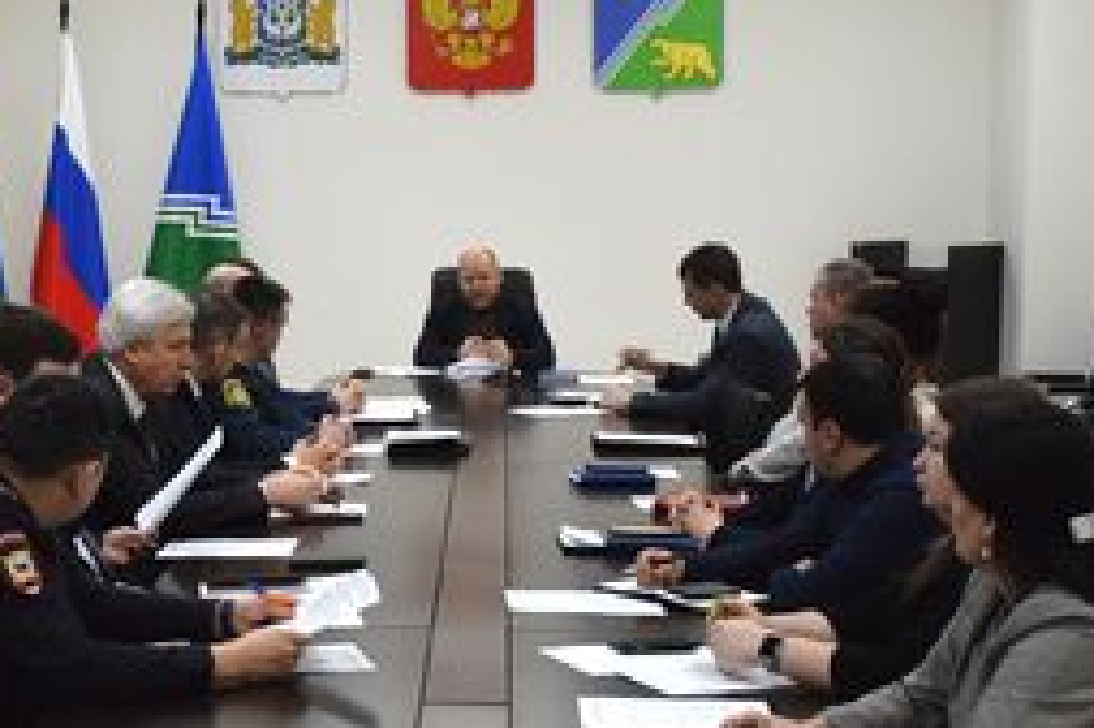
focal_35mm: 123
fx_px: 3735
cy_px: 386
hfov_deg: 16.6
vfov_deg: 11.1
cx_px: 327
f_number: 4.8
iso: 3200
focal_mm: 52
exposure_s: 1/500
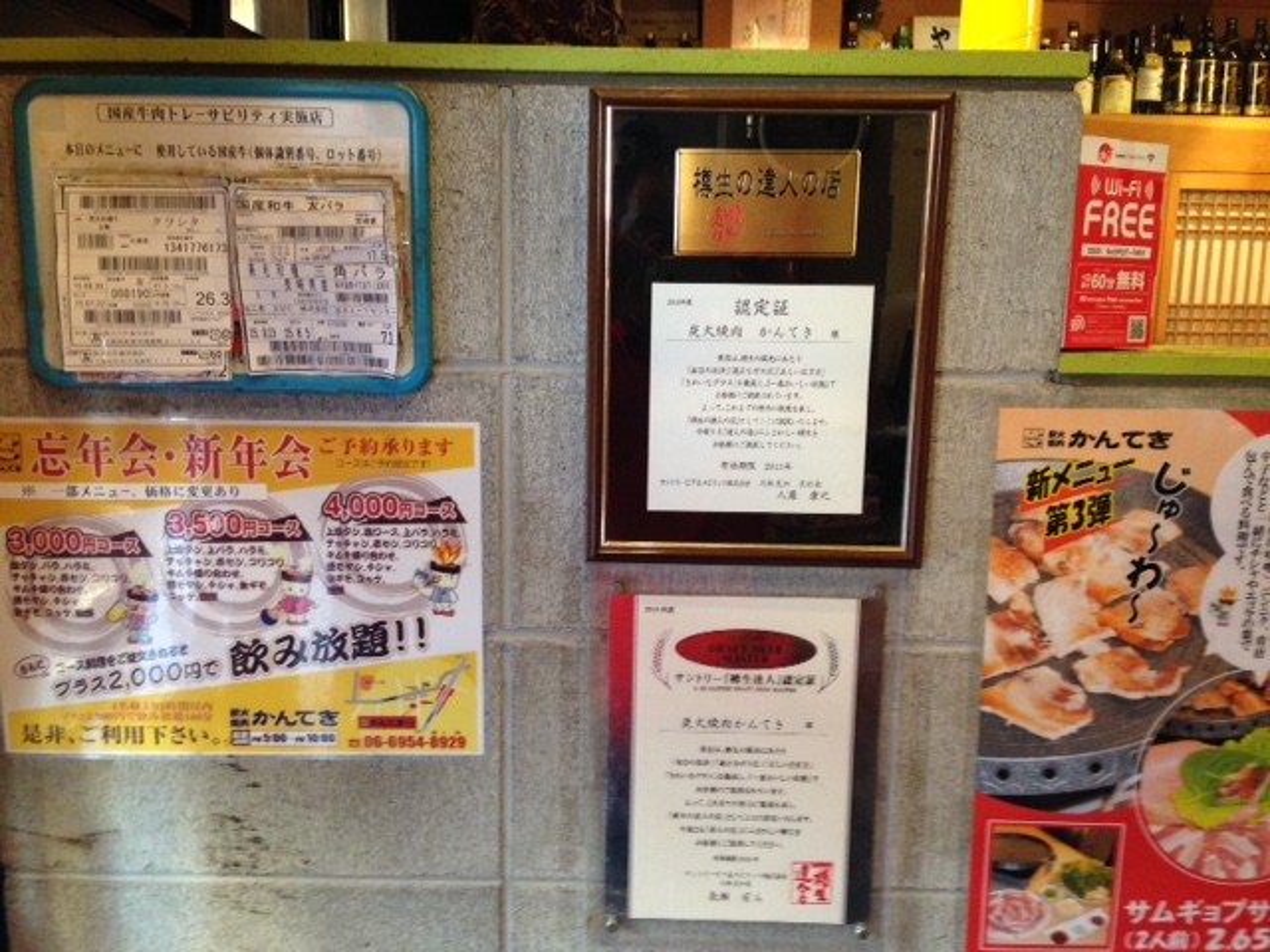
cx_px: 635
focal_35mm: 33
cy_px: 476
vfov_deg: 42.9
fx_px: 1211
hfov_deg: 55.4
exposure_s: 1/20
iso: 160
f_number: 2.4
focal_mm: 4.12
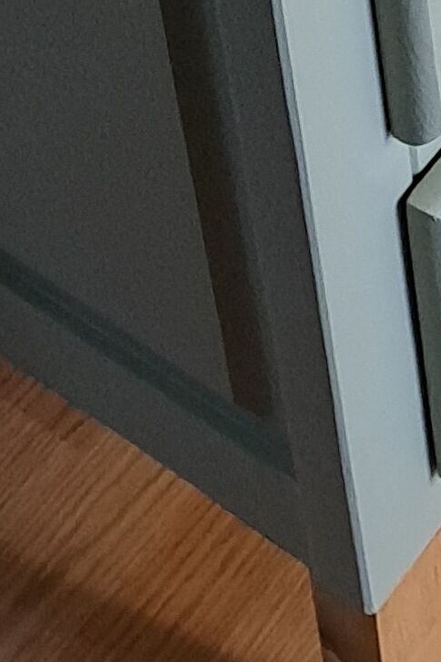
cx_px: 383
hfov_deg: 8.7
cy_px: -705
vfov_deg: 11.6
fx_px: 2904
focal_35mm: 158
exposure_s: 1/25
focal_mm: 5.23
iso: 500
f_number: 1.8
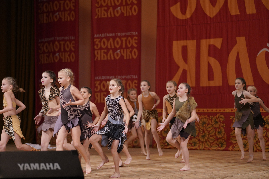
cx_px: 134
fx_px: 829
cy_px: 90
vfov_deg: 12.3
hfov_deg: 18.4
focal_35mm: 111
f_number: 2.8
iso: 2500
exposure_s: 1/400
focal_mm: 111
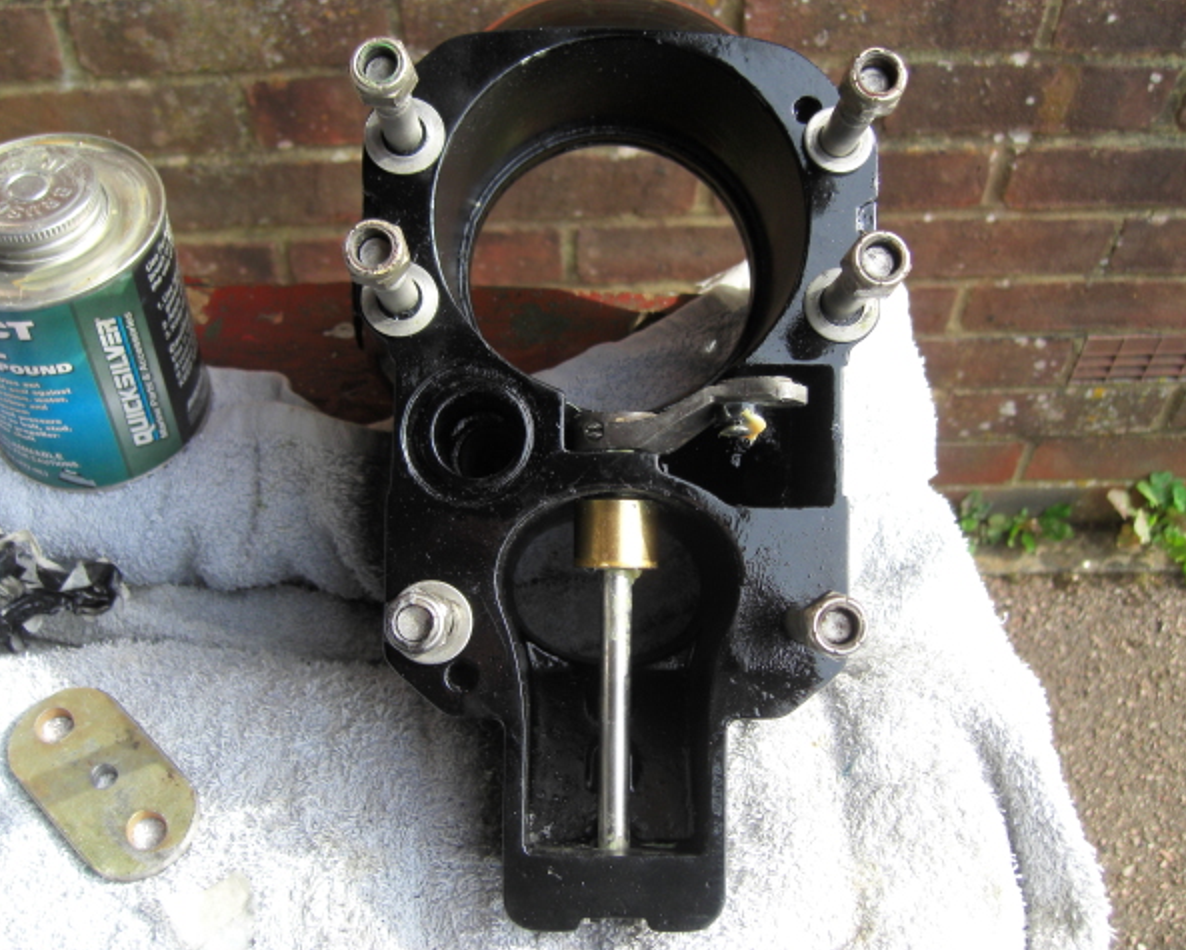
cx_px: 602
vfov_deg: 37.4
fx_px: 1405
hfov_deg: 45.8
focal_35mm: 40
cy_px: 478
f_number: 2.8
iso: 80
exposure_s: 1/320
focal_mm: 7.9
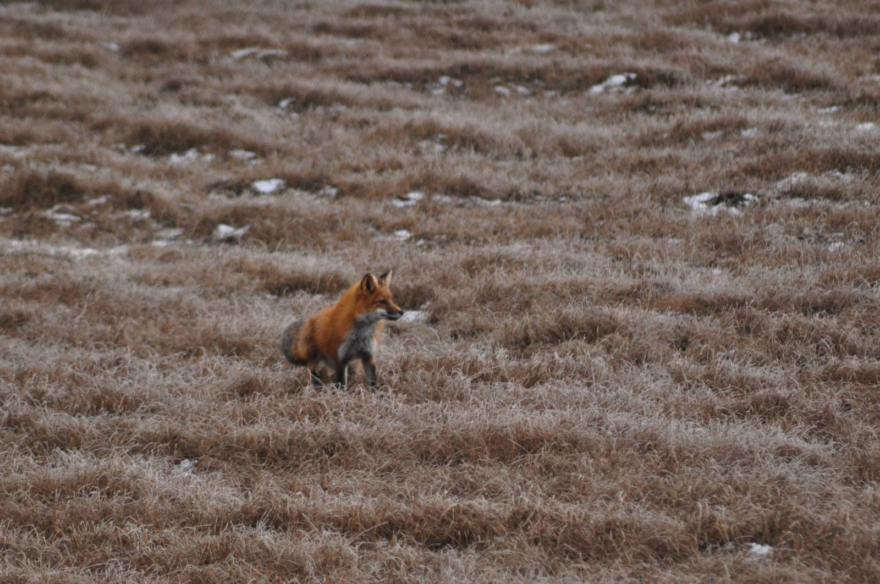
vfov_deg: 3.0
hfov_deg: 4.6
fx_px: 10984
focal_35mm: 450
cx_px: 440
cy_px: 292
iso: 800
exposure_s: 1/800
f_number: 5.6
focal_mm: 300
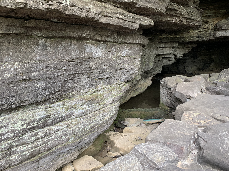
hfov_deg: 67.3
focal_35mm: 26
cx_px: 114
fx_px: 172
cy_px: 86
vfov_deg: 53.1
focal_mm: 4.25
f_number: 1.8
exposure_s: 1/86
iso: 100
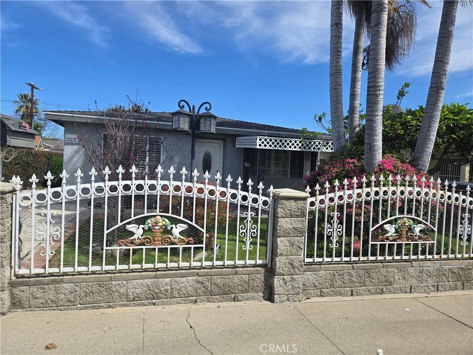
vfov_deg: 58.9
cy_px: 178
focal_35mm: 23
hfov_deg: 73.9
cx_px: 236
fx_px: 314
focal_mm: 5.4
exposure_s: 1/1839
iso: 25
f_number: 1.8
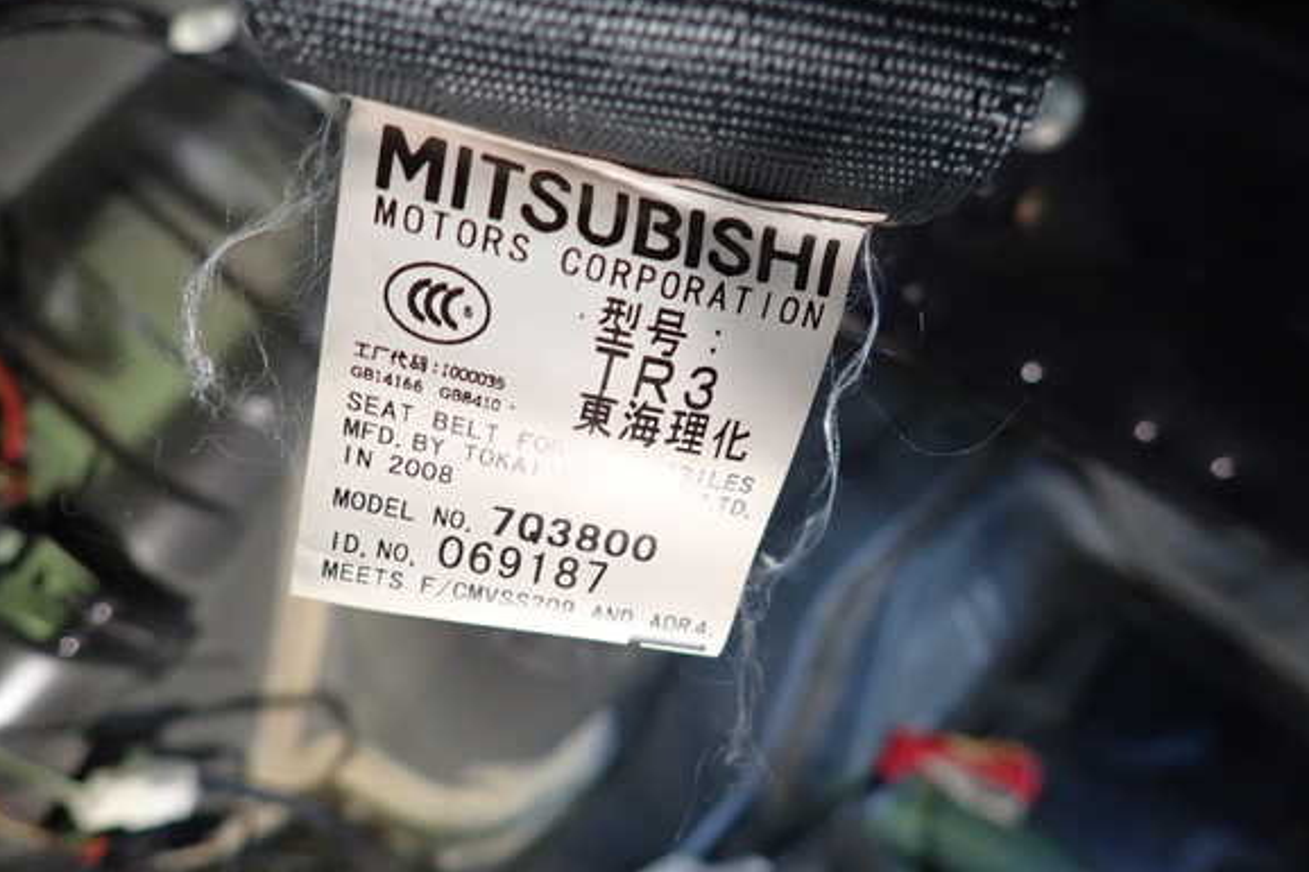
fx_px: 981
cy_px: 442
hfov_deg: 67.4
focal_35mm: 27
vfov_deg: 47.9
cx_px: 634
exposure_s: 1/30
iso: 400
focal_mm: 4.5
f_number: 2
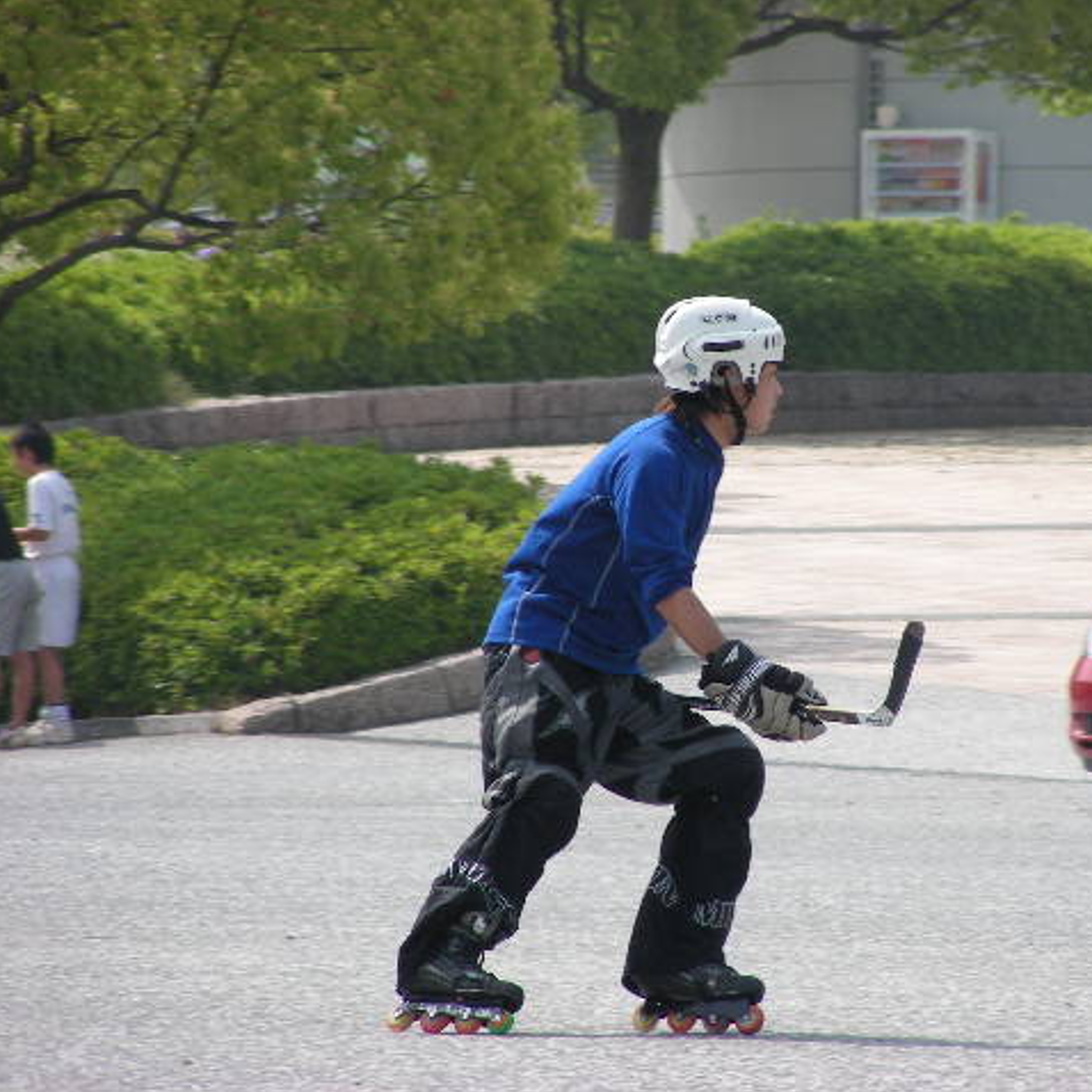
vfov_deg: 3.9
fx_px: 16061
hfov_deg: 3.9
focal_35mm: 450
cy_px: 546
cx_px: 722
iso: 50
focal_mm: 63.3
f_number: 4
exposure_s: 1/340
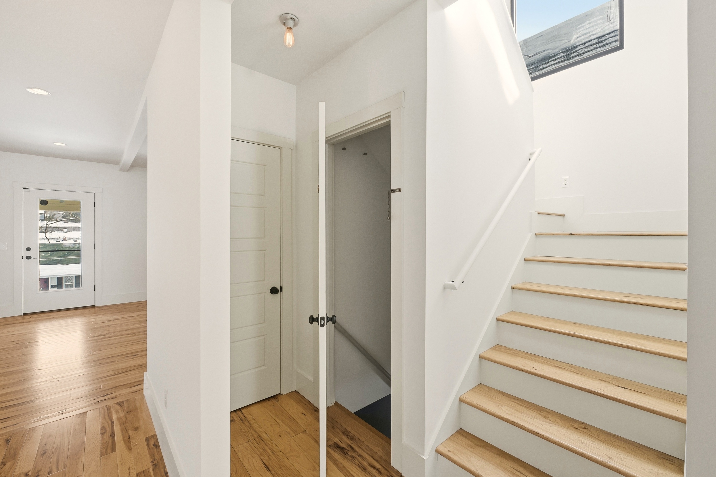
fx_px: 298
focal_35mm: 15
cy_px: 238
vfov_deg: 77.3
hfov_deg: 100.4
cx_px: 358
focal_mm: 10
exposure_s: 1/400
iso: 400
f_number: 9
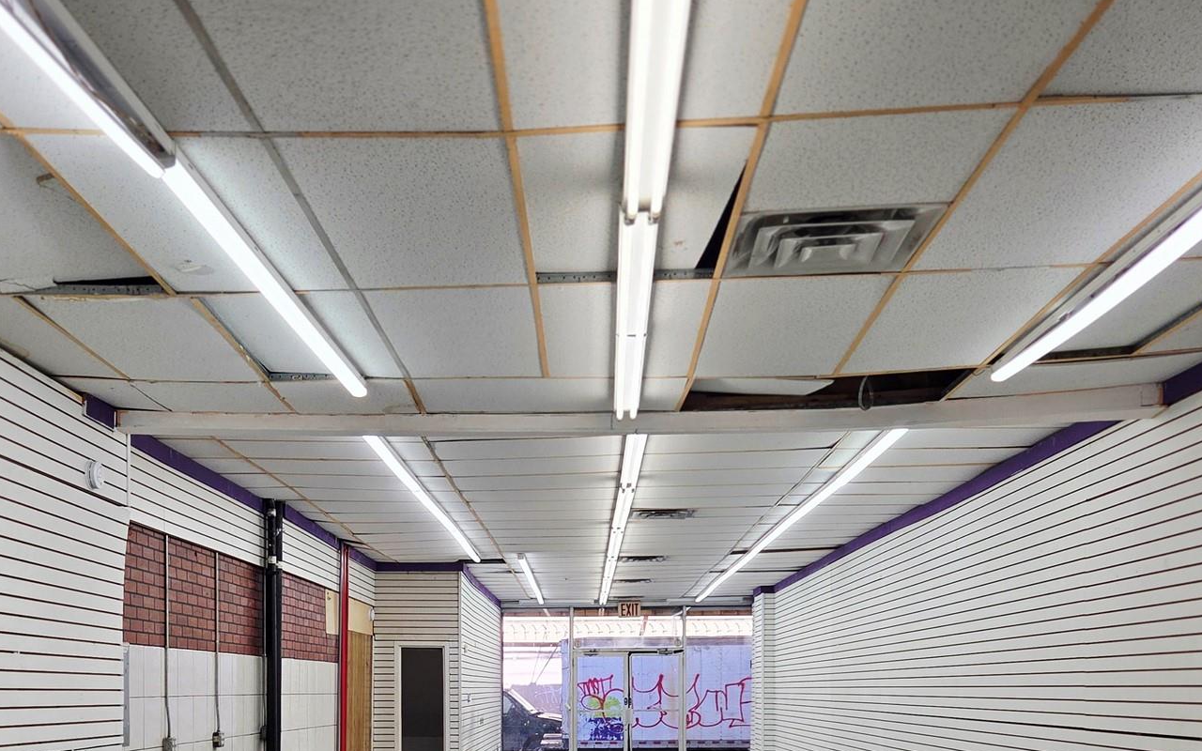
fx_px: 1278
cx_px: 520
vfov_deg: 31.0
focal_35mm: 39
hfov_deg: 50.2
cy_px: 703
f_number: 1.8
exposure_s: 1/625
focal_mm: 5.4
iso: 80
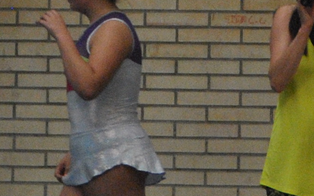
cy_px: 101
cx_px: 212
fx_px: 5681
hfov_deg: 3.2
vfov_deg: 2.0
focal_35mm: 664
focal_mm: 75
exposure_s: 1/320
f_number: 5.3
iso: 800
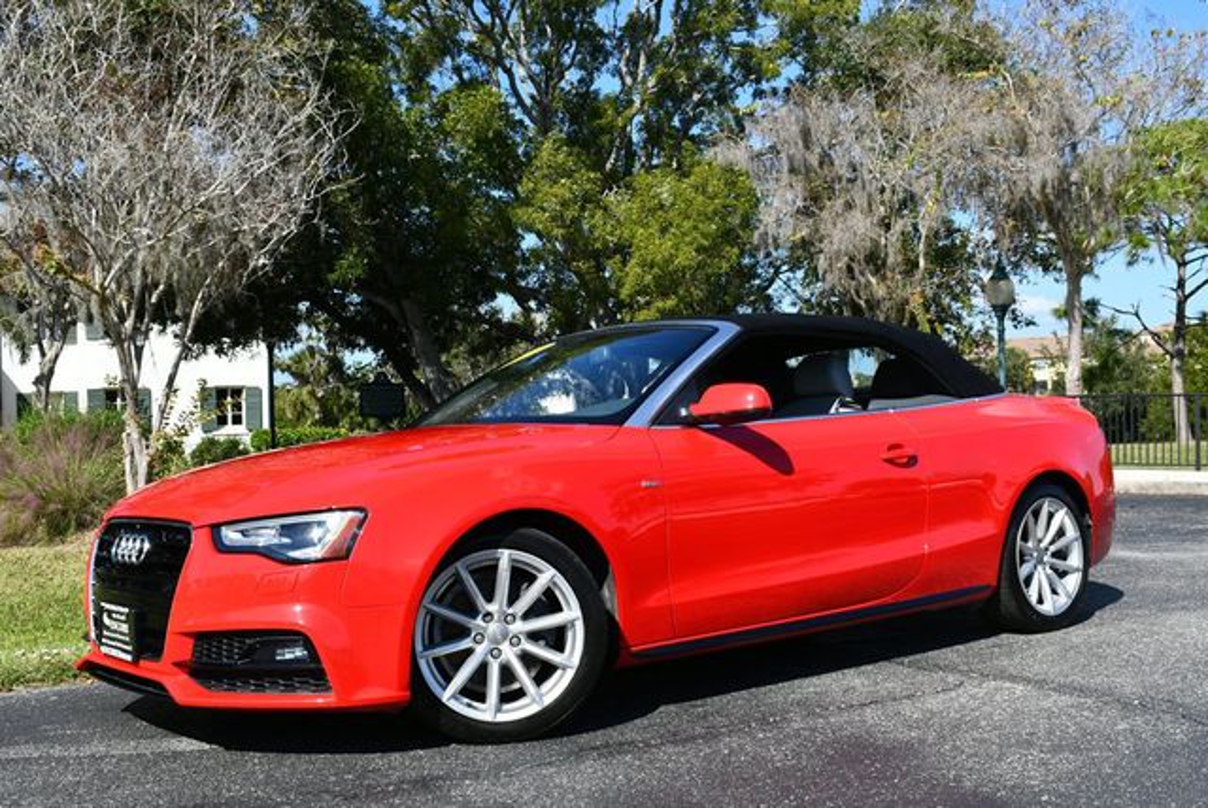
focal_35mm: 42
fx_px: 1411
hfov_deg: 46.4
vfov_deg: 32.0
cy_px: 404
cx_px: 604
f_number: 8
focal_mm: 21
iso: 100
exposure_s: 1/250
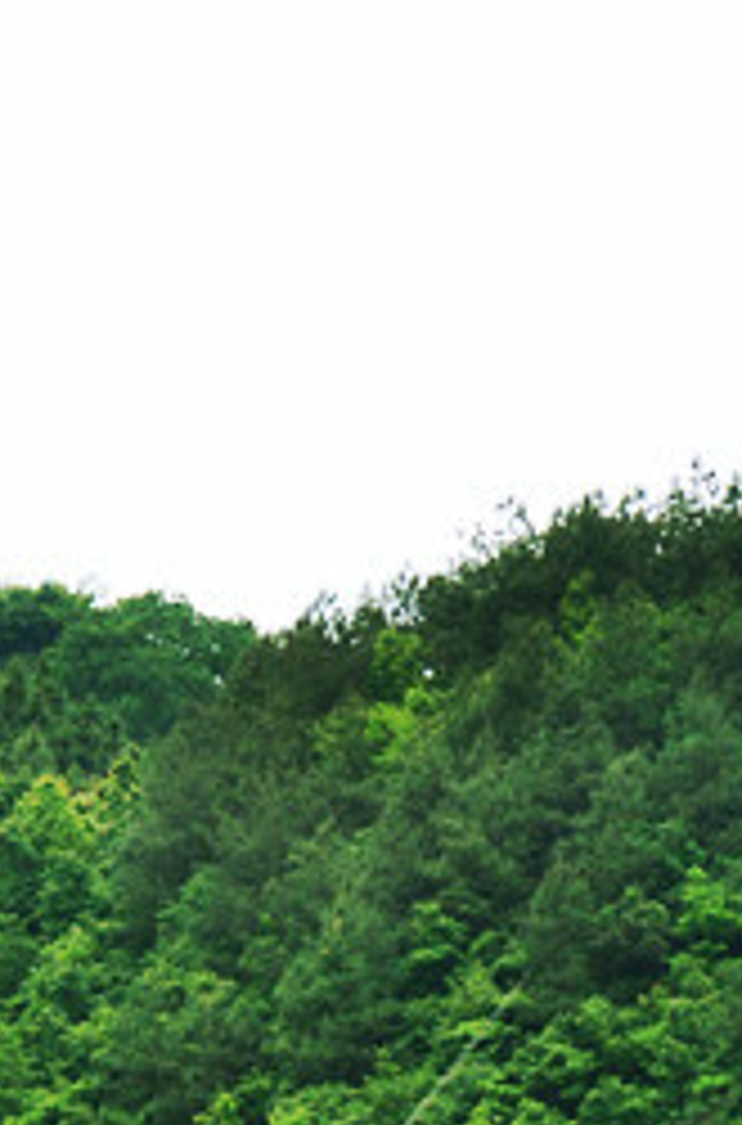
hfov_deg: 7.1
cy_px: 1310
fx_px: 5977
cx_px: 650
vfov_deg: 10.6
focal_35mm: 192
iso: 400
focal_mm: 40
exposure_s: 1/100
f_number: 9
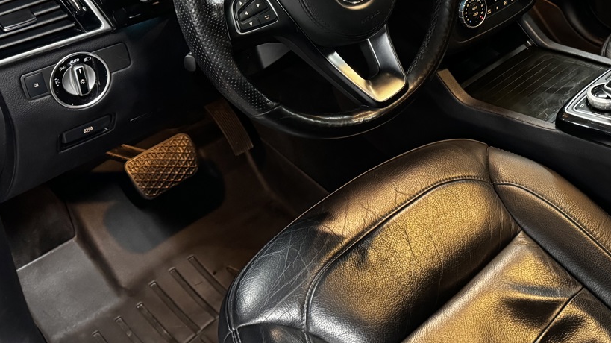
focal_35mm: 46
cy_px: 19
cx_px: 449
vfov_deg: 25.0
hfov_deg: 43.3
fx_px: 745
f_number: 1.78
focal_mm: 6.86
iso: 1000
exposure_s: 1/39
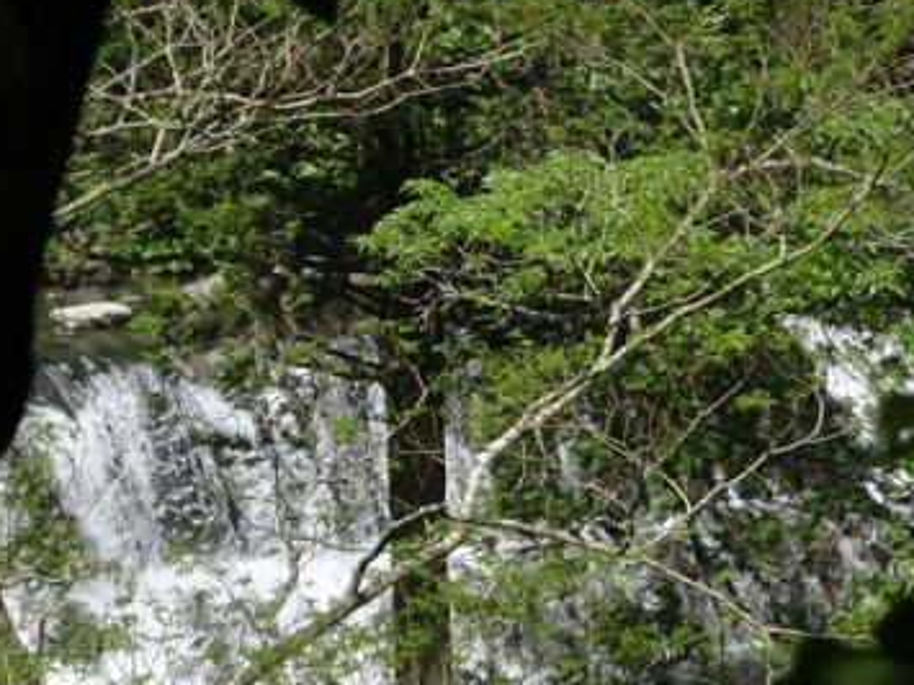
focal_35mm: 531
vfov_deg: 2.8
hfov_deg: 3.7
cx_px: 548
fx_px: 14016
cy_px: 447
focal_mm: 64.38
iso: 80
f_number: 6.3
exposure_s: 1/250
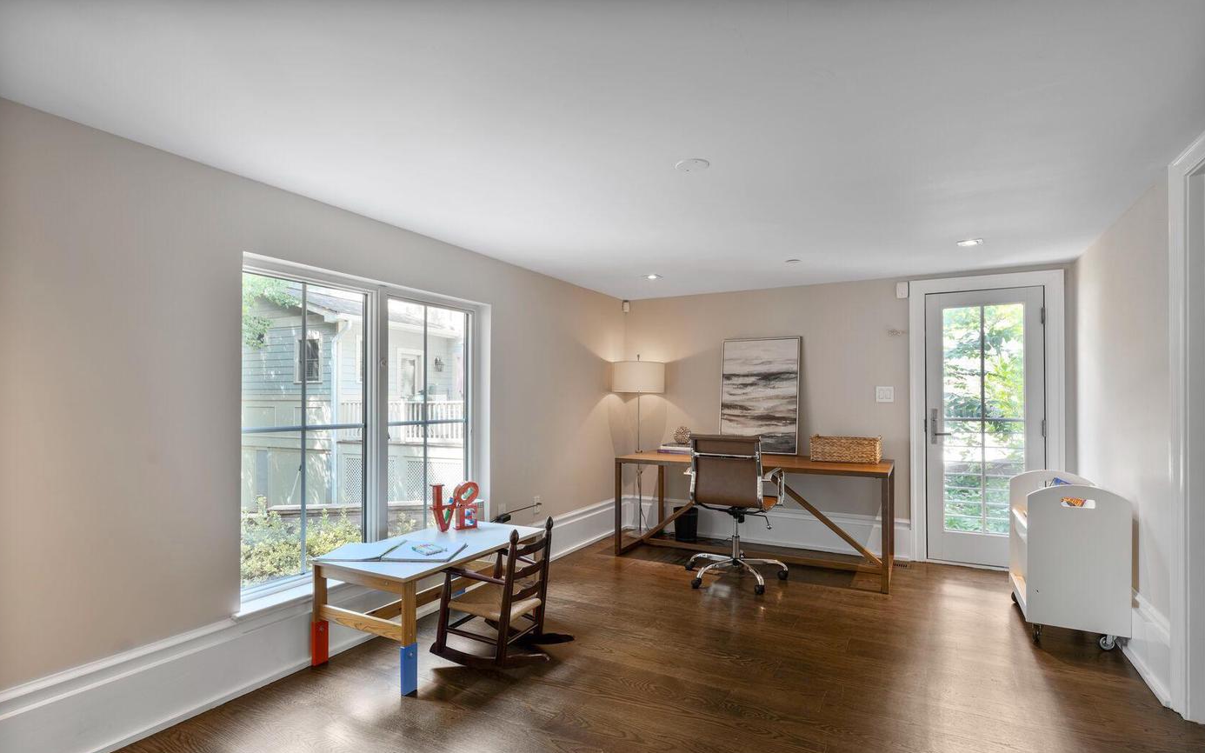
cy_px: 399
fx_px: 608
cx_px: 601
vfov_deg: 63.4
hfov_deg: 89.4
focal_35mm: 19
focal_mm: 17.5
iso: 200
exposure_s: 1/2
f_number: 8
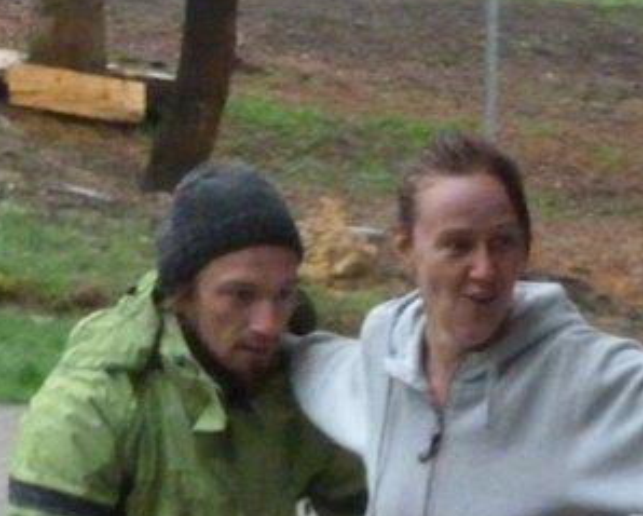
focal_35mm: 314
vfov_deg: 4.9
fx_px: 5981
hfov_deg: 6.2
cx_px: 447
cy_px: 749
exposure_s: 1/320
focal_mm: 17.3
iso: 800
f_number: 5
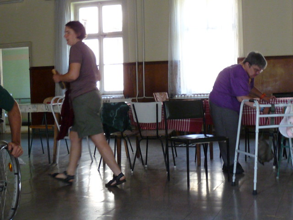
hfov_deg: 30.3
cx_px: 146
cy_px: 110
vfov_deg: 22.9
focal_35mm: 64
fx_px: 542
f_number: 3
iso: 320
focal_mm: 6.5
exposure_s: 1/60
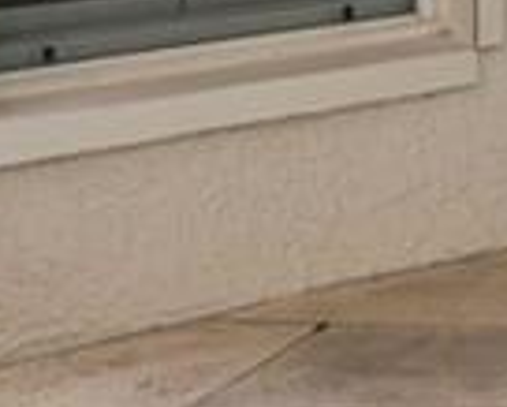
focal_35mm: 127
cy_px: -368
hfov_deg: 12.7
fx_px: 1907
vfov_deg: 11.2
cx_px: 1092
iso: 400
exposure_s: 1/125
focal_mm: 12
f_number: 8
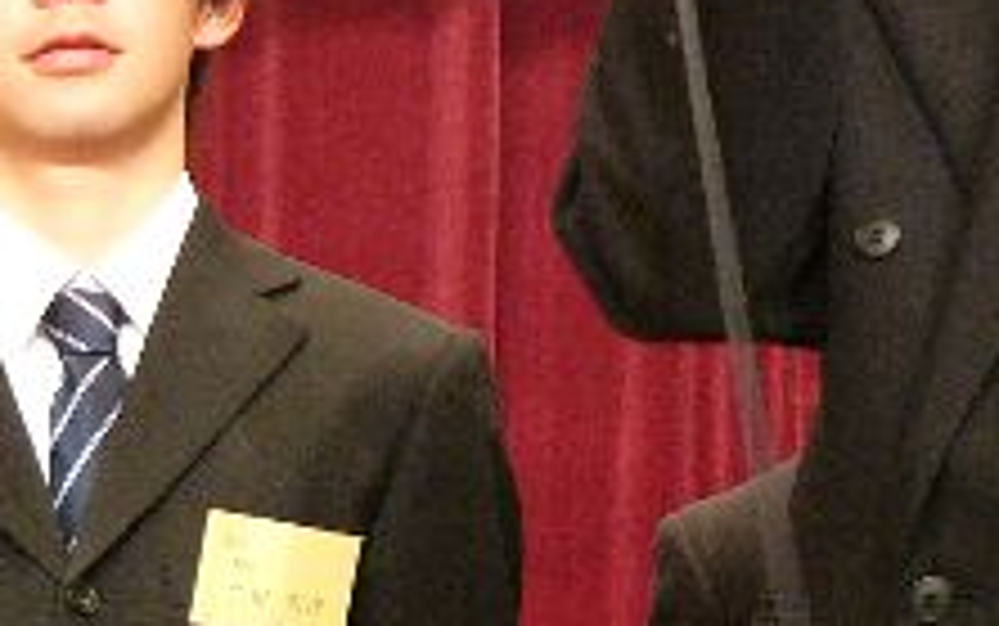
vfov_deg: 4.2
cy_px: -131
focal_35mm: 309
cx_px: 756
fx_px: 8417
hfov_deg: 6.8
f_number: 2.8
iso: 200
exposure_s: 1/20
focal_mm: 16.8
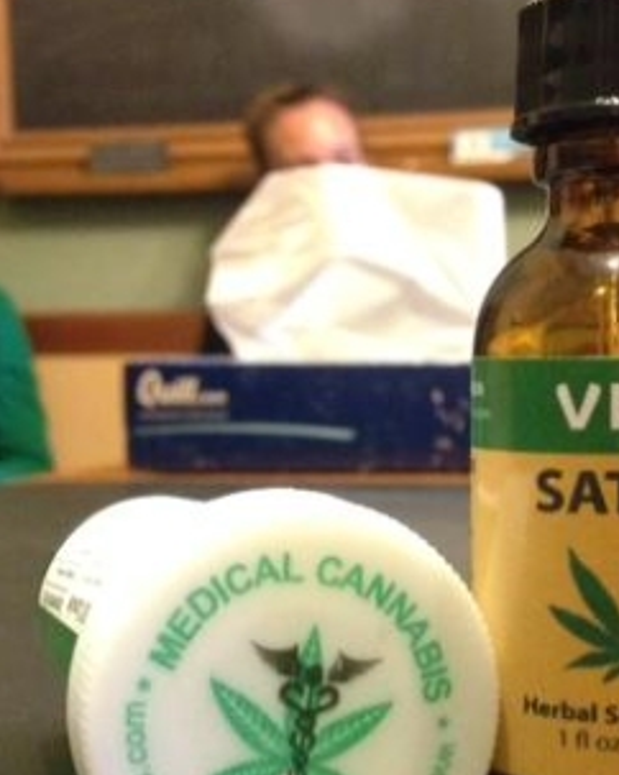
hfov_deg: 23.1
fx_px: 1513
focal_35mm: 66
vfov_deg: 28.5
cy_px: 521
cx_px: 389
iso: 500
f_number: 2.4
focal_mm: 4.12
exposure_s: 1/15
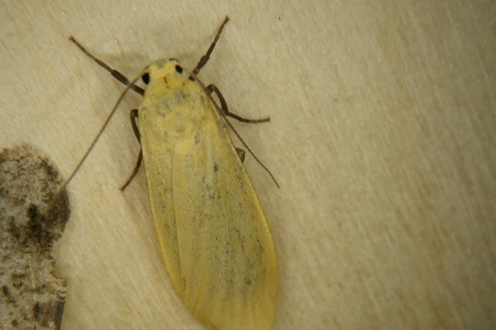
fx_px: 909
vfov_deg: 20.5
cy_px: 225
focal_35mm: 66
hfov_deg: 30.5
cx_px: 229
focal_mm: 7.5
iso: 125
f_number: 5
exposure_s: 1/1250
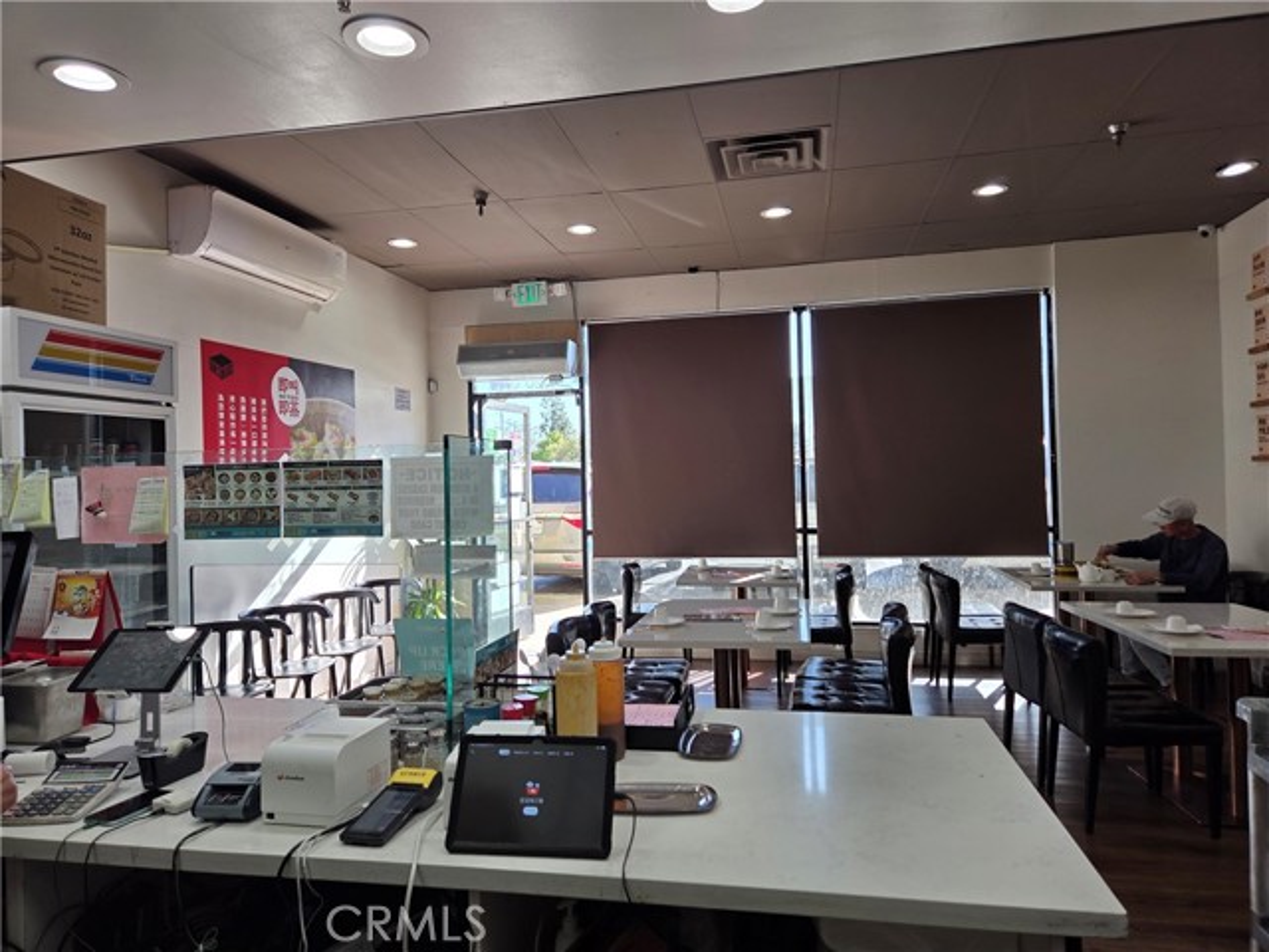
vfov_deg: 58.9
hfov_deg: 73.9
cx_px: 634
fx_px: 843
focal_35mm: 23
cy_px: 476
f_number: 1.8
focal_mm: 5.4
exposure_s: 1/124
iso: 25
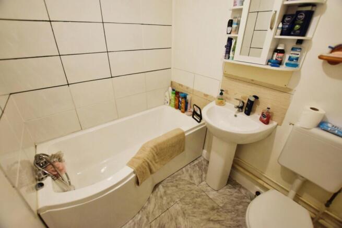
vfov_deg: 77.4
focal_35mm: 15
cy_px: 114
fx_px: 143
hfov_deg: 100.4
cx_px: 171
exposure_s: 1/60
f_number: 4
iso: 500
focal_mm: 10
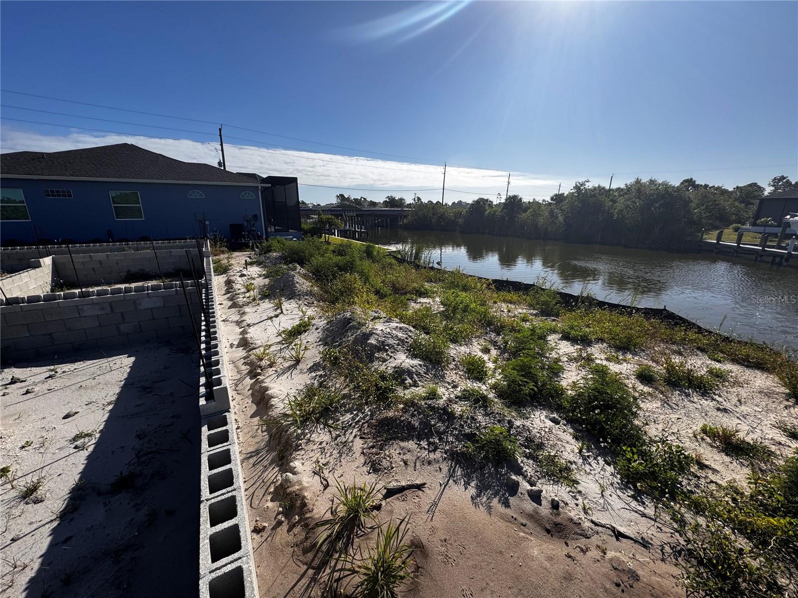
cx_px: 399
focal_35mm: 14
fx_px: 323
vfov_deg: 85.7
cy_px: 299
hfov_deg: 102.1
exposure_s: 1/2342
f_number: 2.2
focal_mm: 2.22
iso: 50
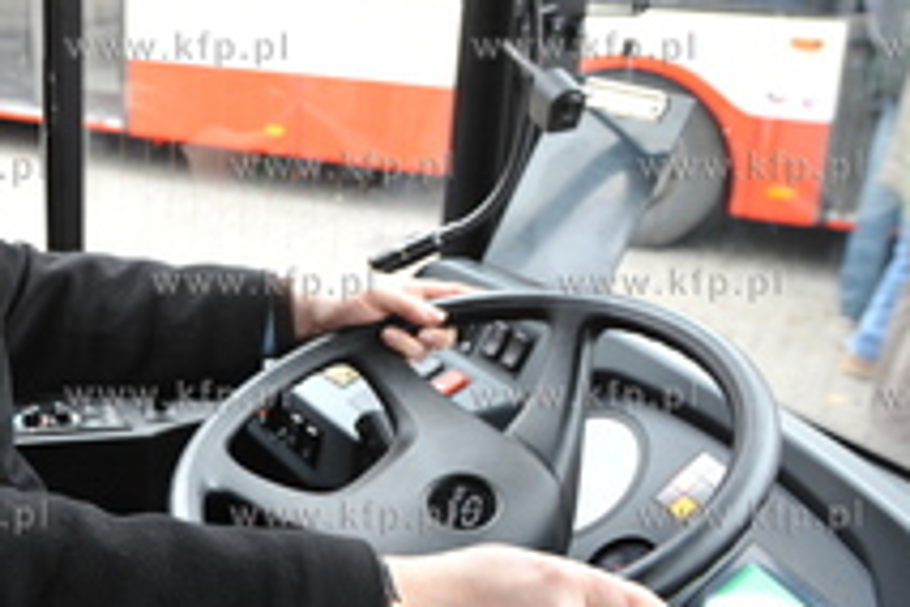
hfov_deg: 40.2
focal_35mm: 45
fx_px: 1137
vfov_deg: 29.7
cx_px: 85
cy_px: 222
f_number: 5
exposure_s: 1/50
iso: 400
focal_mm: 24
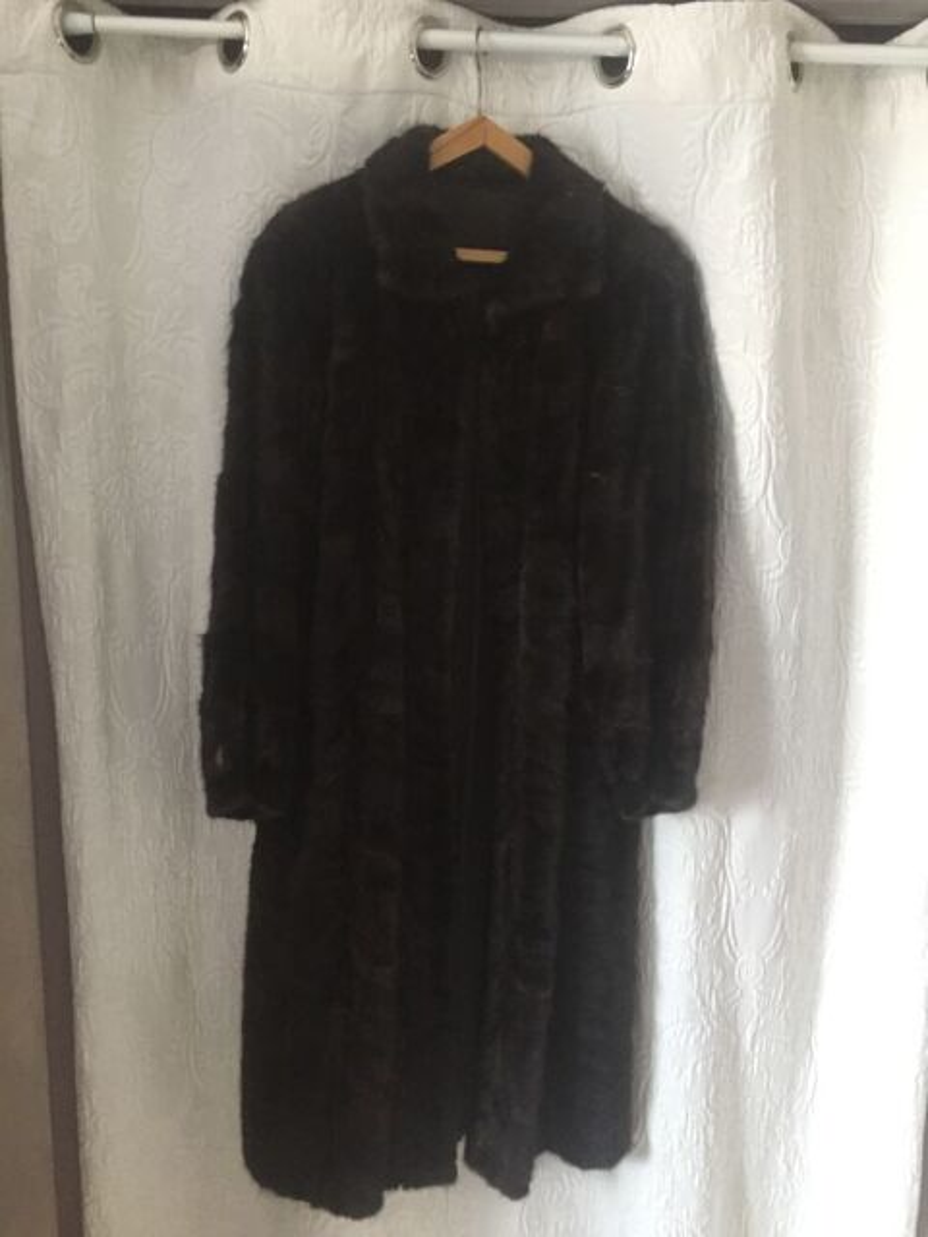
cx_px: 464
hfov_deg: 48.2
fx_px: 1037
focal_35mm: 29
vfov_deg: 61.7
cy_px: 618
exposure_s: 1/17
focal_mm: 4.15
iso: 250
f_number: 2.2
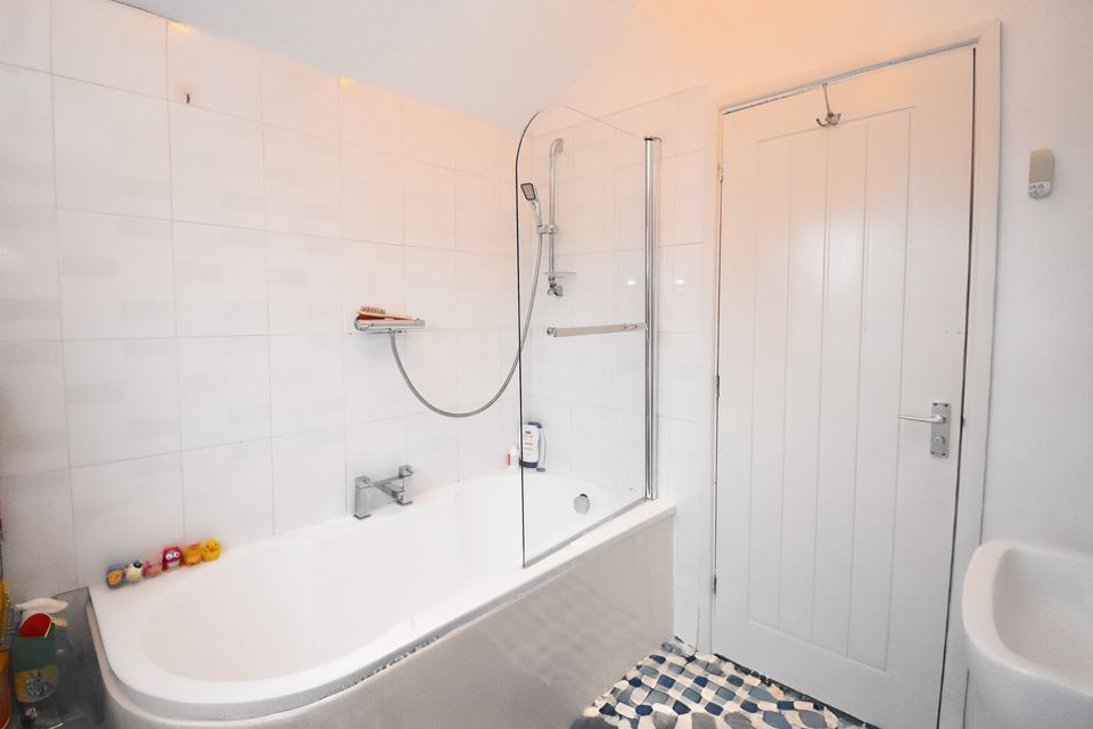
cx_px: 531
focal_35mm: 16
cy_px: 346
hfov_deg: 96.7
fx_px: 486
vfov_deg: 73.7
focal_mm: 10
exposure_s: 1/125
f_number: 4.5
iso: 1250
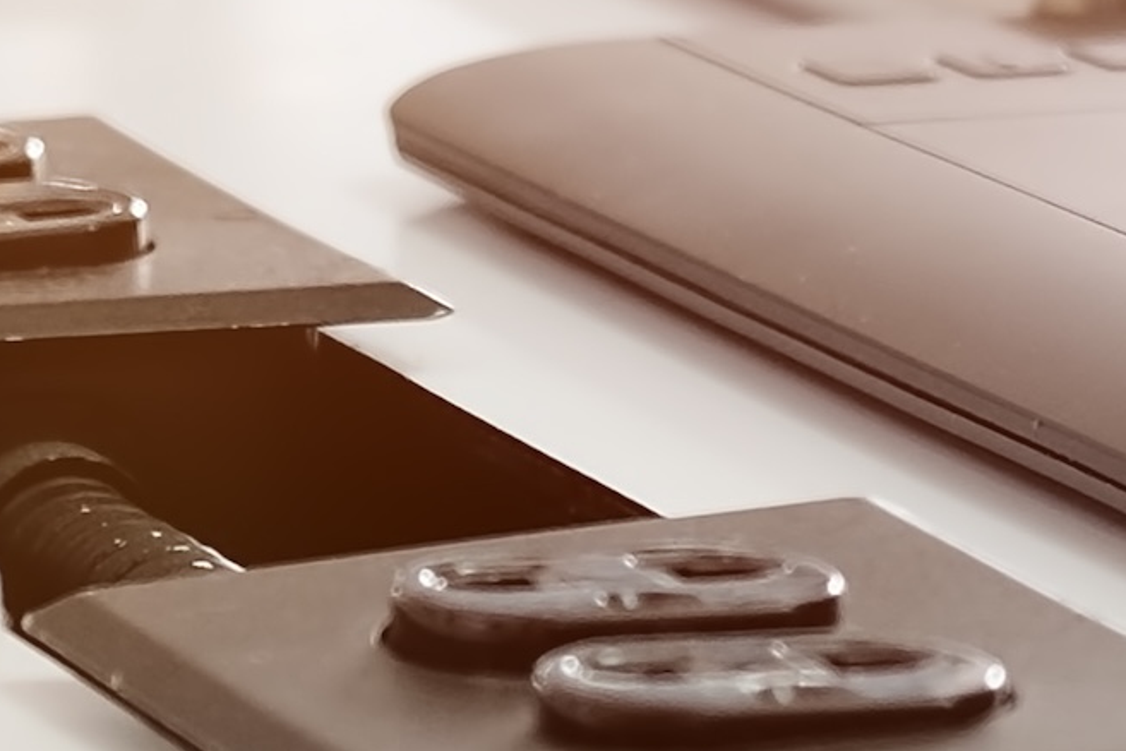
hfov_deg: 5.2
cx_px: 1750
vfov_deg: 3.5
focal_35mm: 390
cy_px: -120
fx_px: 12197
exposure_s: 1/25
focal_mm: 40.7
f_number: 4
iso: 640
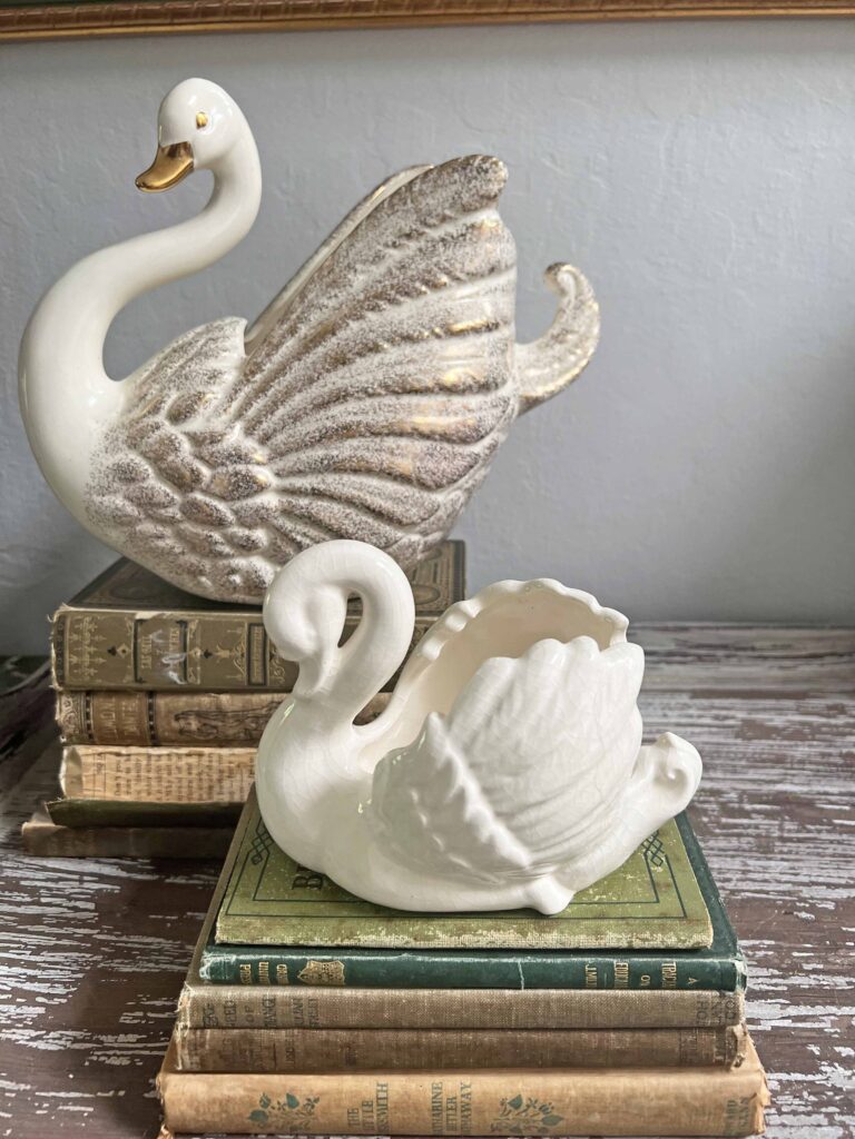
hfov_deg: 53.1
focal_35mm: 26
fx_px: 856
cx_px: 428
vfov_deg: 67.3
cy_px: 570
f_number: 1.5
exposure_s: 1/121
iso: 100
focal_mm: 5.7
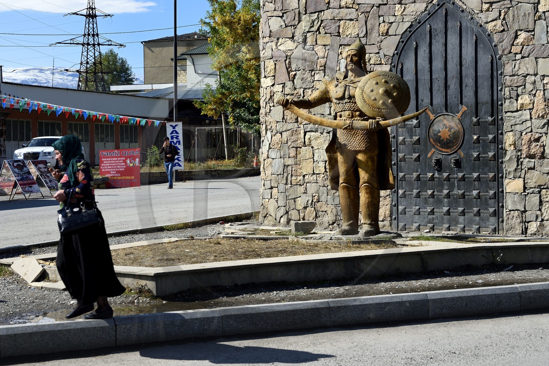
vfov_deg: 19.4
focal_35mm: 70
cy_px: 183
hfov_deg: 28.8
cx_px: 274
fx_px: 1067
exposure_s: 1/640
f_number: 8
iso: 200
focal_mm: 70
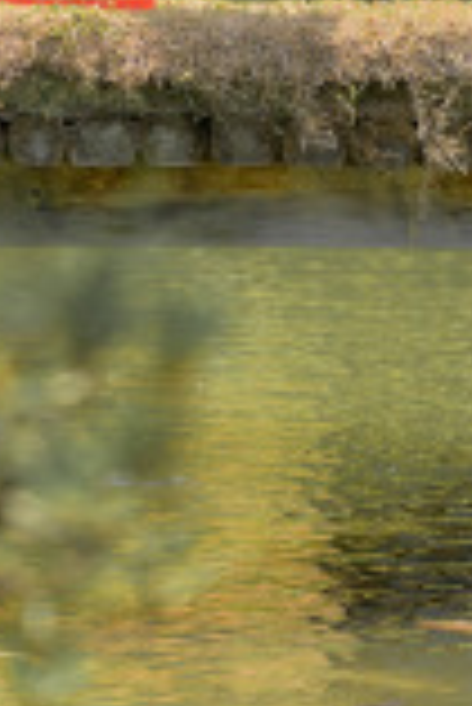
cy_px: -234
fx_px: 8477
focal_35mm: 432
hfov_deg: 3.2
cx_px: 184
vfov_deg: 4.7
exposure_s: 1/2000
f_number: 2
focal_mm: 85
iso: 100
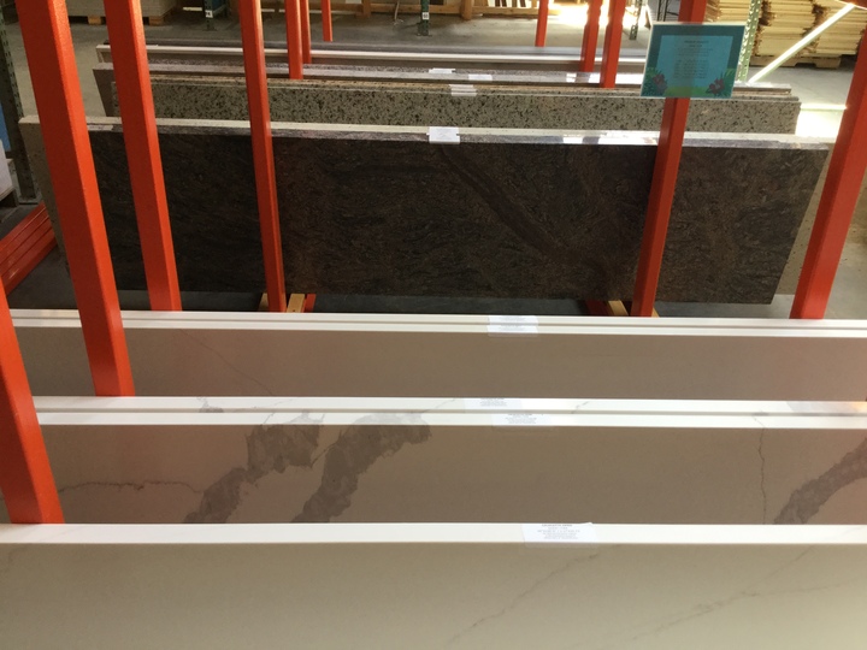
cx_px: 434
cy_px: 325
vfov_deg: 45.4
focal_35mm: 31
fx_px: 776
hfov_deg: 58.4
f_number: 2.4
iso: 50
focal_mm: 3.3
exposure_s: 1/30
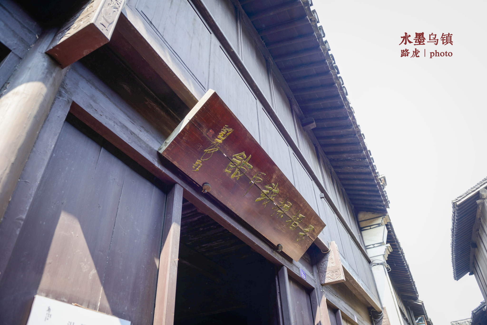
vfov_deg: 53.1
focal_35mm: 24
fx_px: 325
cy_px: 162
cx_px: 244
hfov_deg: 73.7
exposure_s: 1/100
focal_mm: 24
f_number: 5.6
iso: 160
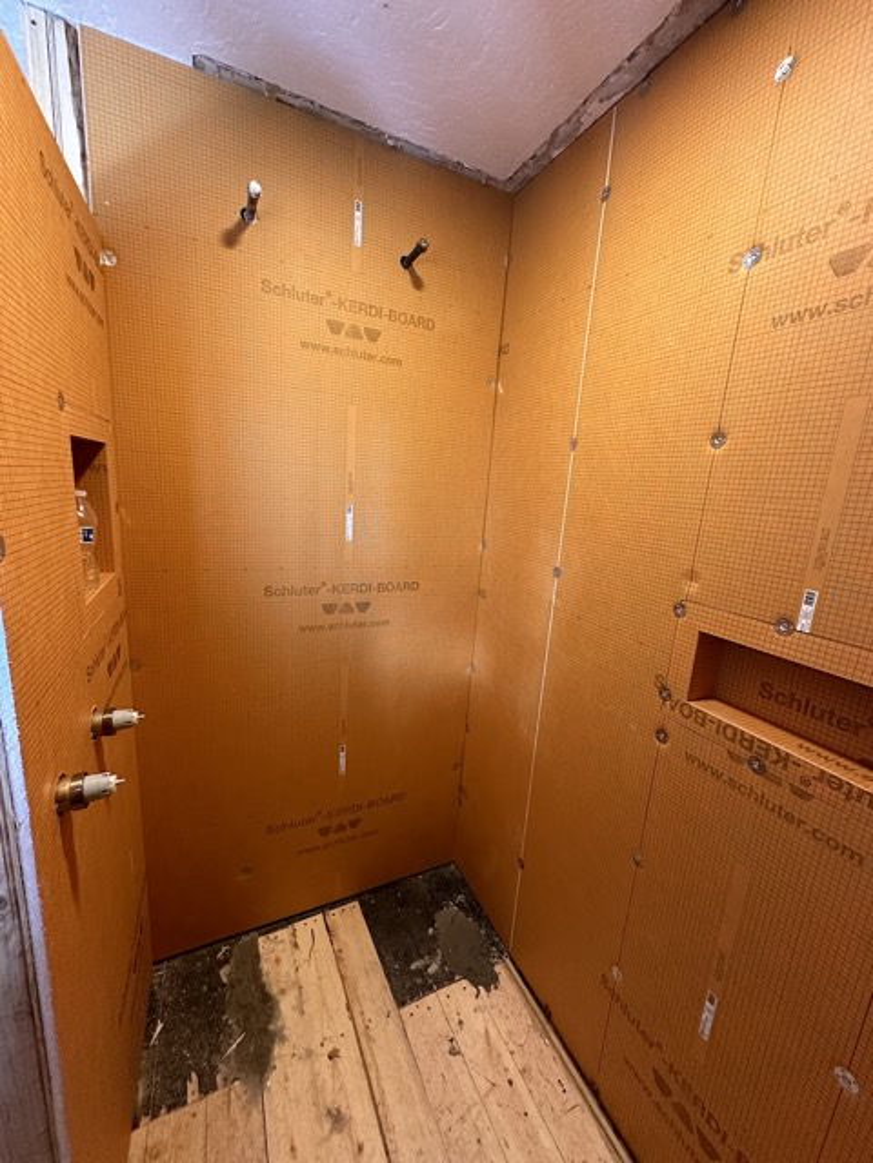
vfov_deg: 102.1
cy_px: 582
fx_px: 471
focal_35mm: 14
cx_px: 436
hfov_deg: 85.7
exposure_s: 1/60
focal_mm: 2.22
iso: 400
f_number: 2.2
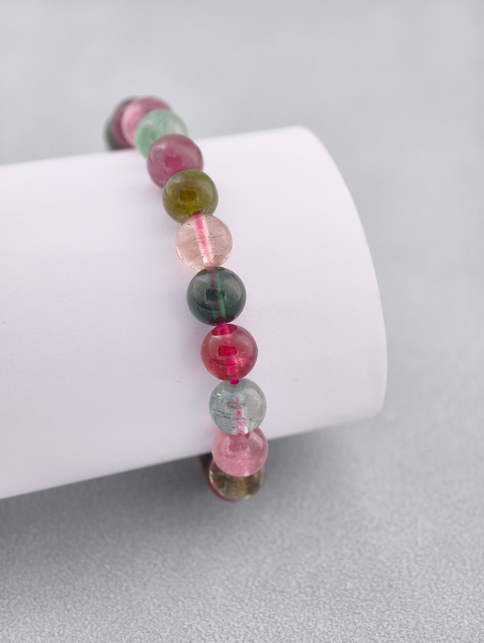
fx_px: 1581
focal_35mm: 85
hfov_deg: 17.4
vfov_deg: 23.0
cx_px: 242
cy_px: 322
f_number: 2.67
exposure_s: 1/160
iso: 125
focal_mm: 22.48
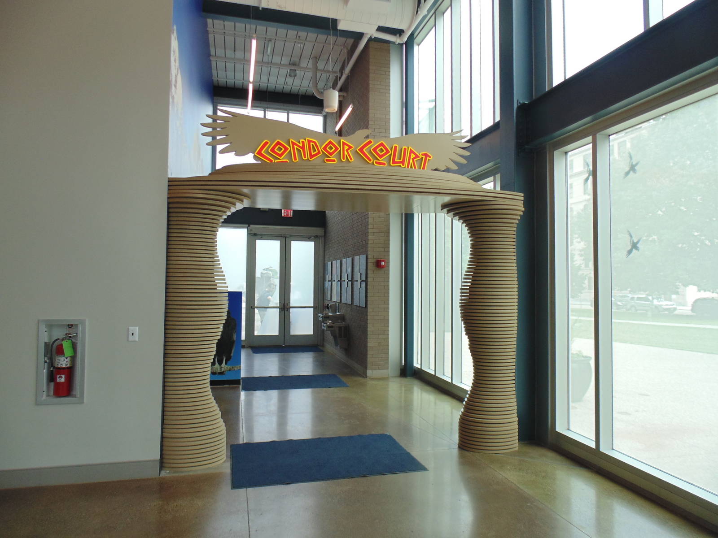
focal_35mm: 22
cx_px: 359
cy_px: 269
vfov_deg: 61.1
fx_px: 456
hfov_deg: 76.4
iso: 80
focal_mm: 4
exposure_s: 1/100
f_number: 3.1
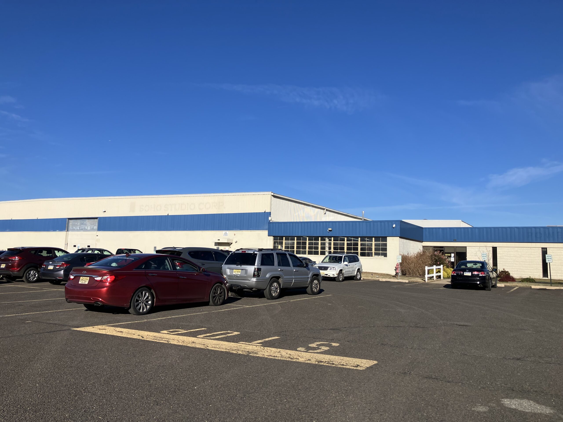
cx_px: 282
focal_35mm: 28
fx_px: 455
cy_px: 211
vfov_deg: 49.7
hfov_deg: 63.4
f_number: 1.8
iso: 32
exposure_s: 1/3040
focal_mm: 3.99
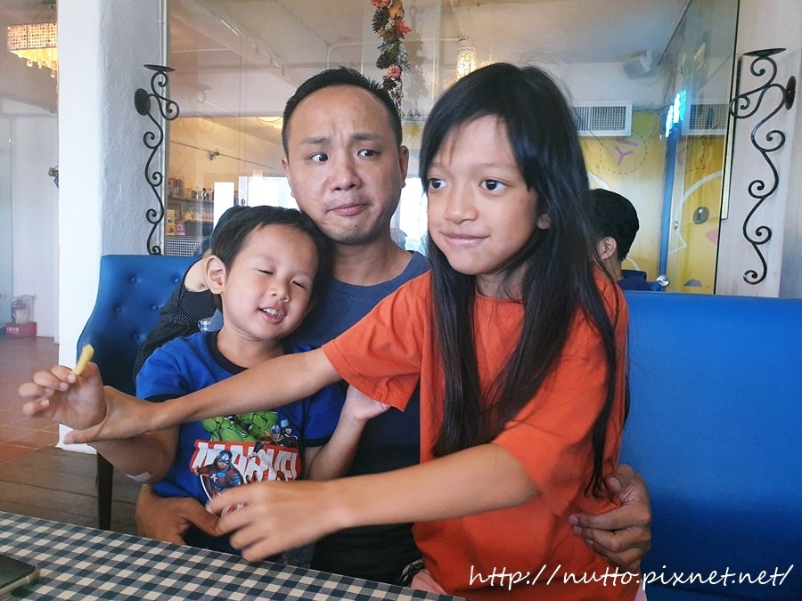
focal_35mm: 26
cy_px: 300
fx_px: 602
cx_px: 401
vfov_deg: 53.1
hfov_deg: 67.3
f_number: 2.4
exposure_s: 1/120
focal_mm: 4.3
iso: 250
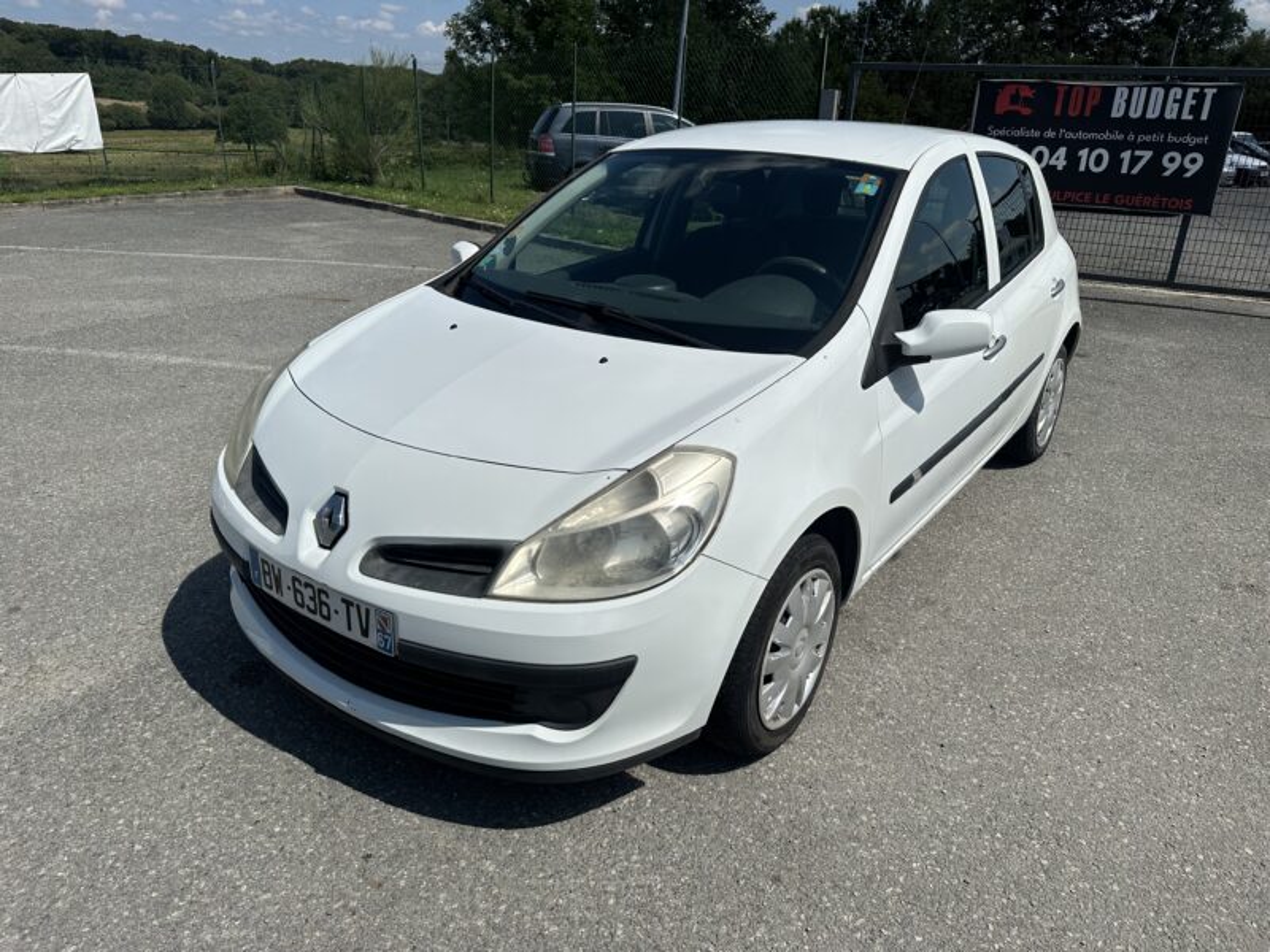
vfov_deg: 56.8
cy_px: 476
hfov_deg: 71.6
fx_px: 881
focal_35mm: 24
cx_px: 635
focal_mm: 6.86
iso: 80
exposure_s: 1/15625
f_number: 1.78
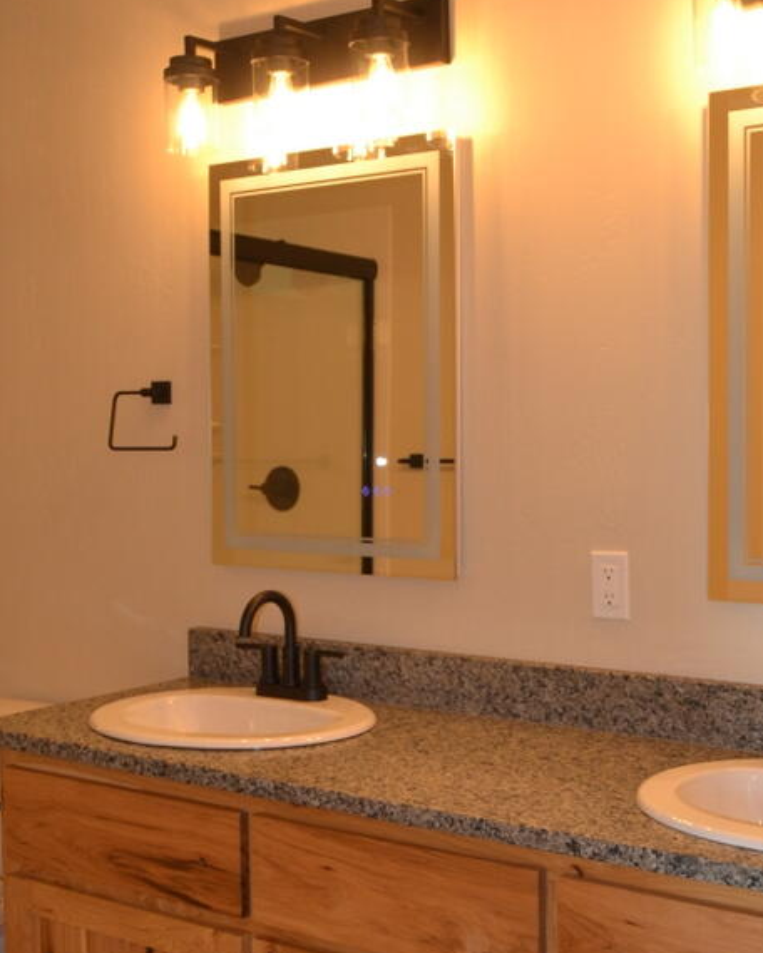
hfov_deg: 31.3
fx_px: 1355
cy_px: 490
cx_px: 480
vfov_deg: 38.8
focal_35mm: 48
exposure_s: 1/125
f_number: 4
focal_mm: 18
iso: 400
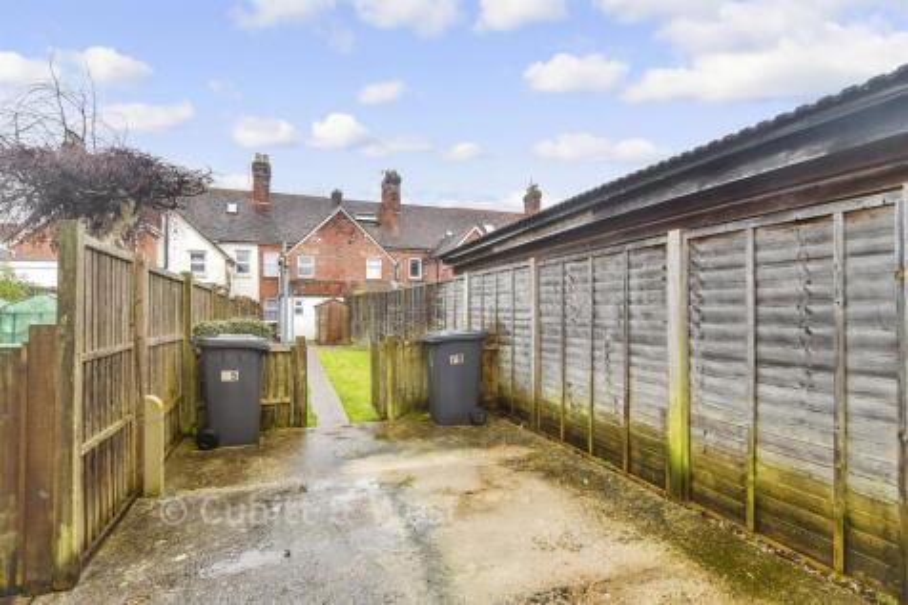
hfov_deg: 90.0
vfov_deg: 67.3
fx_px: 454
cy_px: 302
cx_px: 454
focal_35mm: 18
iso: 160
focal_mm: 12
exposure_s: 1/8
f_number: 8
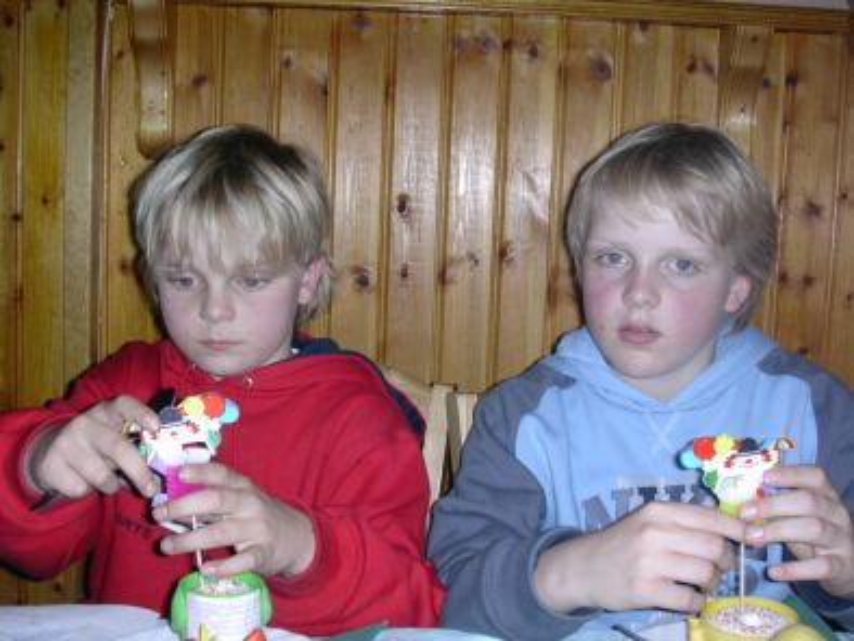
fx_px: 1111
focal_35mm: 45
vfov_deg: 32.2
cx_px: 427
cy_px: 320
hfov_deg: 42.1
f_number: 2.9
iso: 70
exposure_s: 1/64
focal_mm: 6.7
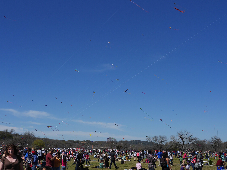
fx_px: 328
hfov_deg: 38.2
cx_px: 114
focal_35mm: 50
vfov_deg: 29.1
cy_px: 85
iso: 200
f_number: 5.6
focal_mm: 25
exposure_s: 1/2000
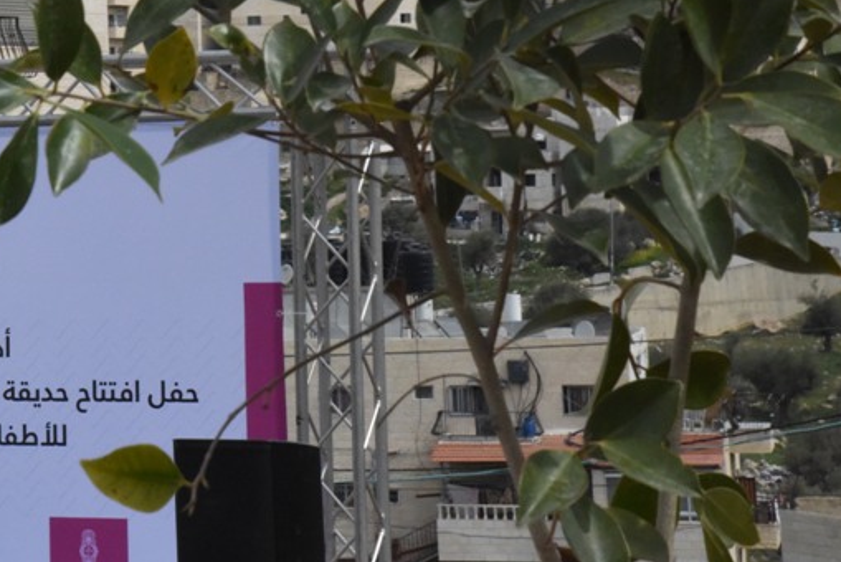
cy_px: 17
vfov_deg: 8.0
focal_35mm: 171
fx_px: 3997
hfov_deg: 11.9
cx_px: 26
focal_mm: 85
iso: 5000
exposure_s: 1/2000
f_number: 22
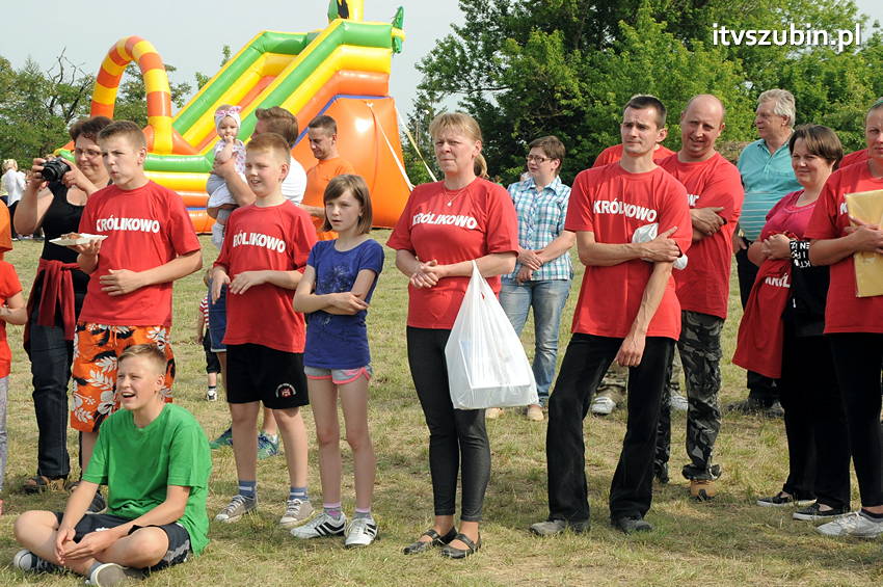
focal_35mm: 72
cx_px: 442
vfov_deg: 18.9
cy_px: 294
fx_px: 1764
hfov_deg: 28.1
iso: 800
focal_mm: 48
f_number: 11
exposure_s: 1/500
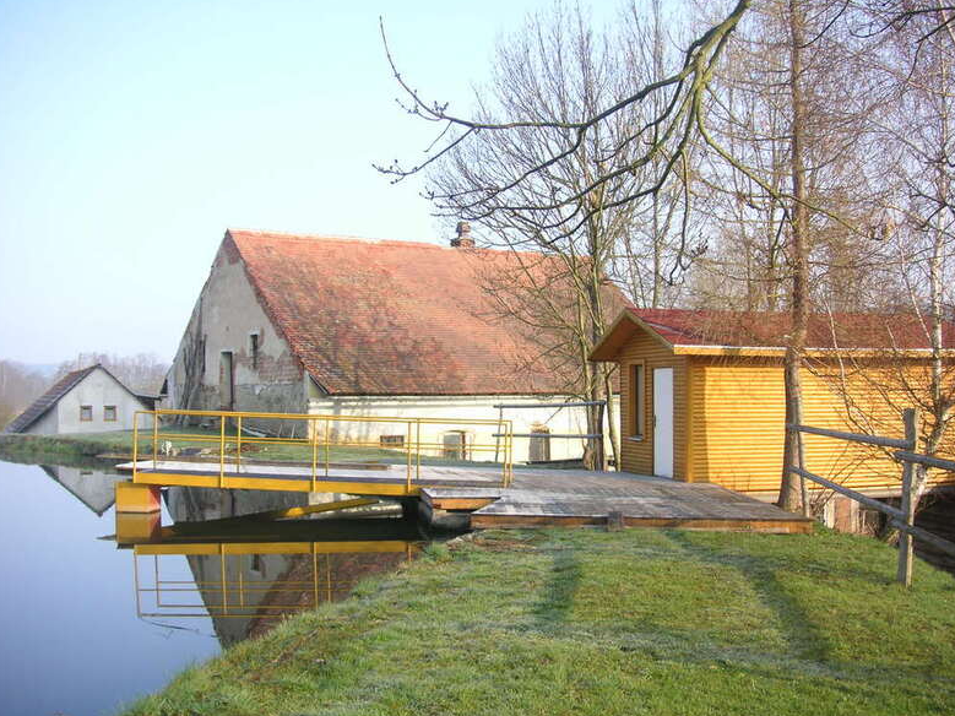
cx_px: 476
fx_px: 1048
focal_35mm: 38
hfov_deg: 49.0
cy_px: 360
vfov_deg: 37.7
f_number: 2.8
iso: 50
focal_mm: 6.1
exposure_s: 1/350
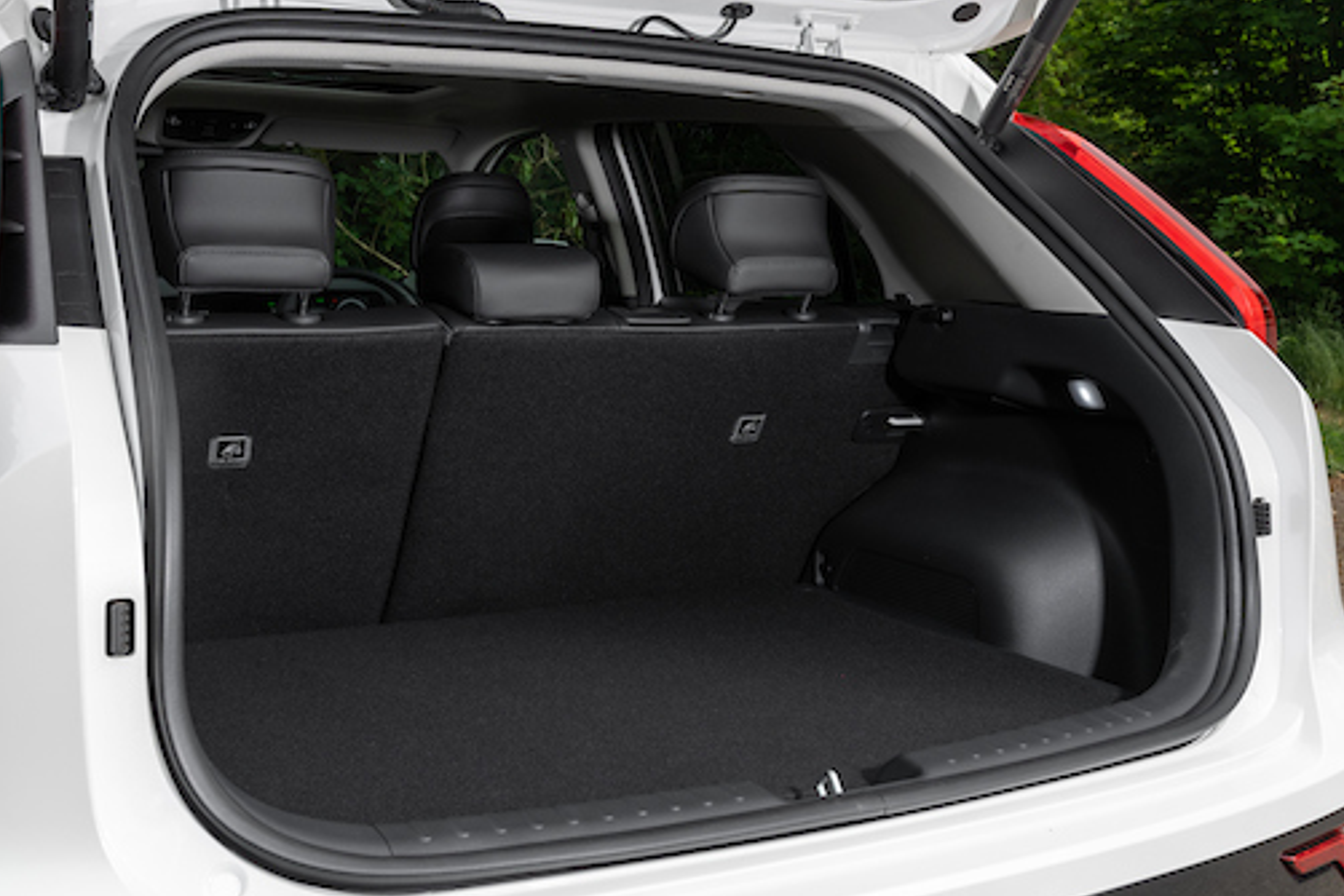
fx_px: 1606
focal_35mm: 43
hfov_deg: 45.4
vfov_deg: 31.2
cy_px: 415
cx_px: 696
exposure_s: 1/40
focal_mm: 36
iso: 320
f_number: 11
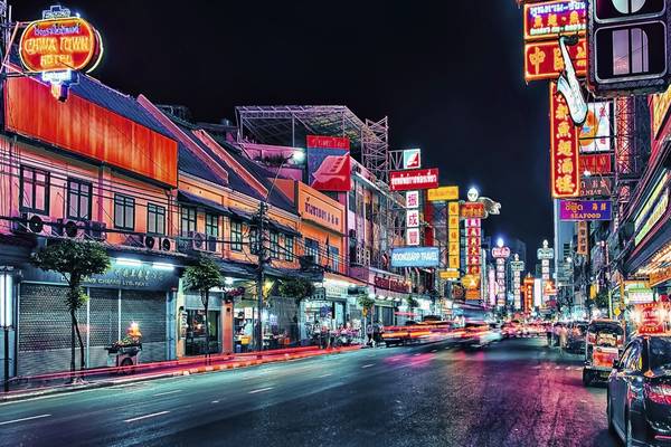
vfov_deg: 46.4
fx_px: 522
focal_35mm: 28
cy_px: 224
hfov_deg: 65.5
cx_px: 336
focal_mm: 28
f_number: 13
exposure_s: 5
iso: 64
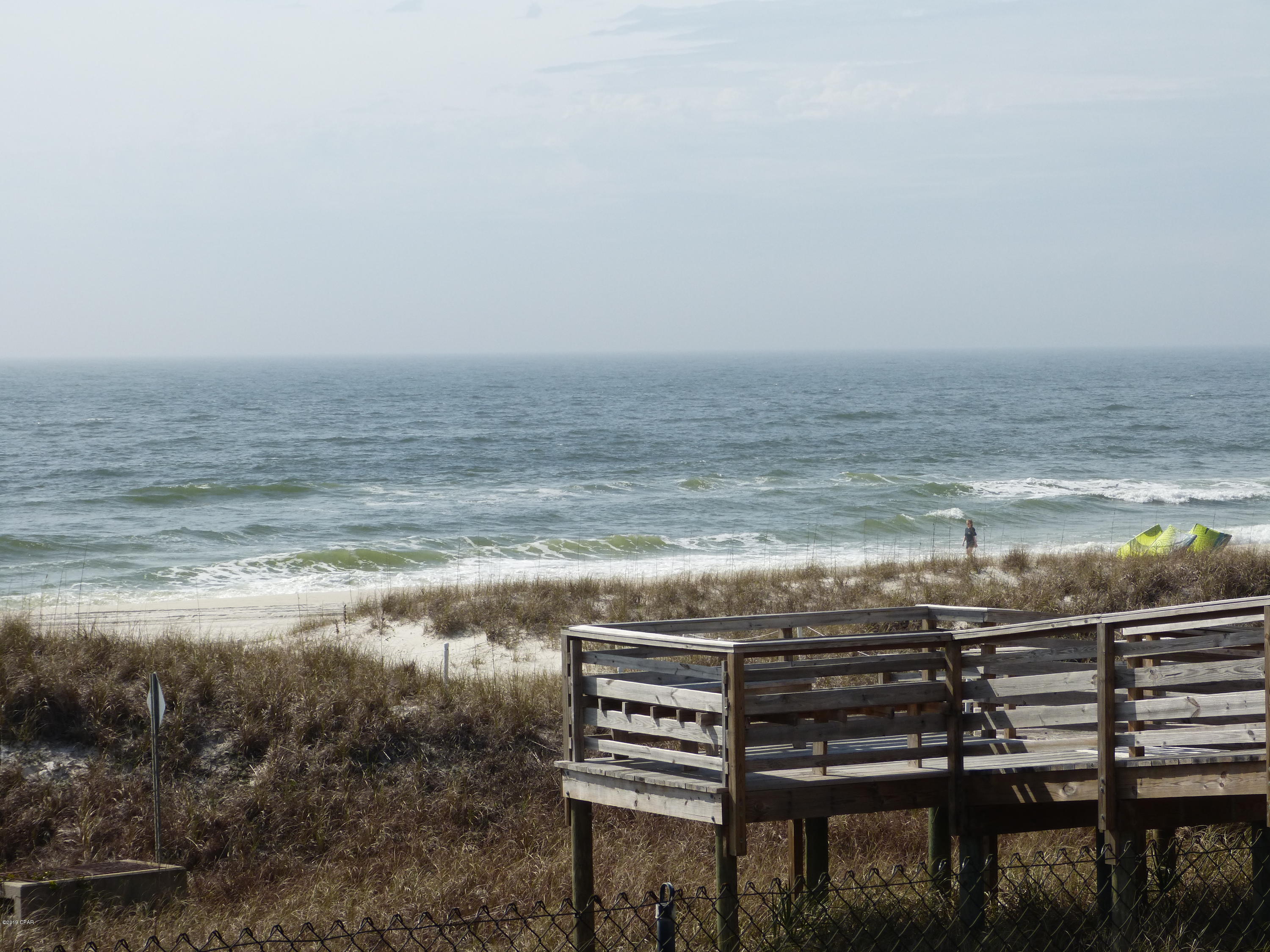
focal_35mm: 97
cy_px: 476
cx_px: 635
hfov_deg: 20.2
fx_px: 3559
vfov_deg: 15.2
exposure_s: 1/800
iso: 100
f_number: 4
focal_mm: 17.5
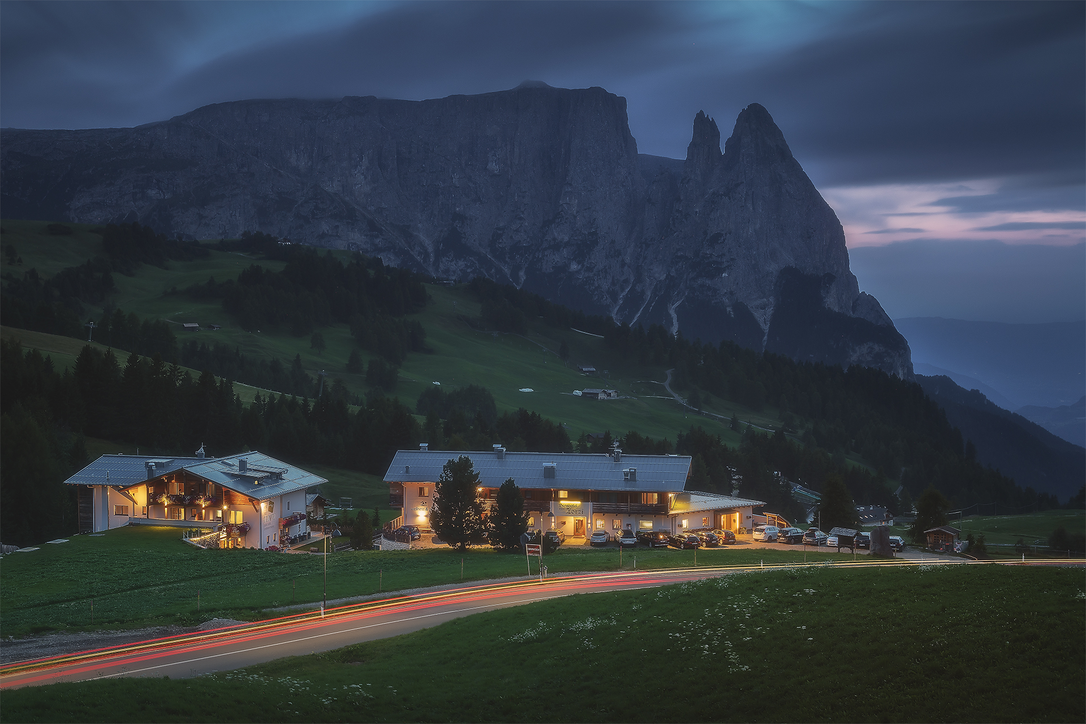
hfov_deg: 46.4
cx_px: 543
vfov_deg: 31.9
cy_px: 362
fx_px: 1267
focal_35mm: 42
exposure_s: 13
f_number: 9
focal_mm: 28
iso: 100
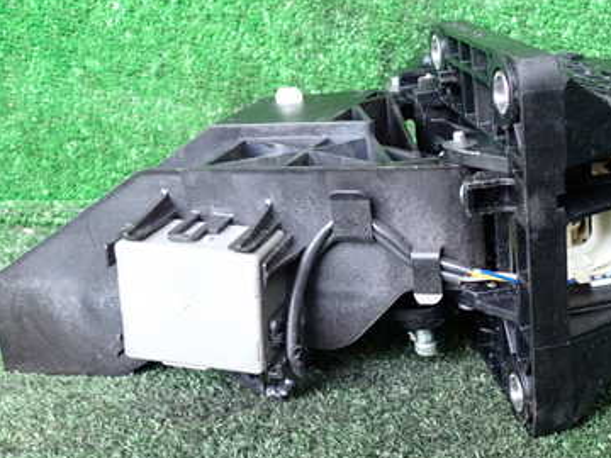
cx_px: 451
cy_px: 200
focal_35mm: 50
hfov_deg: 37.3
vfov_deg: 29.1
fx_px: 883
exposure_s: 1/30
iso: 250
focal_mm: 5.4
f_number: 2.3
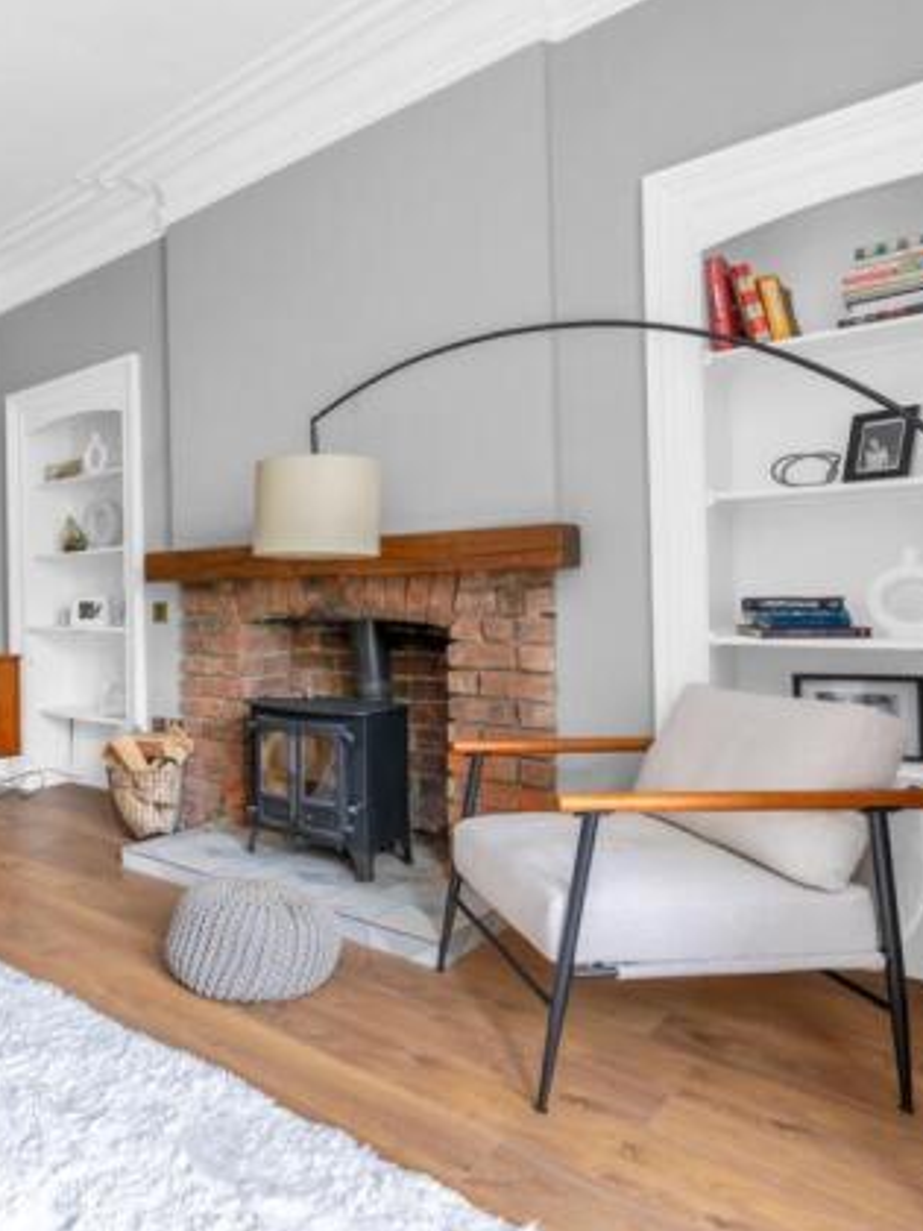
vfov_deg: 71.6
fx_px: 853
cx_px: 145
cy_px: 608
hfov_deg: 52.0
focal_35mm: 24
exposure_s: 1/2
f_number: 9
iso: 200
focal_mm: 16
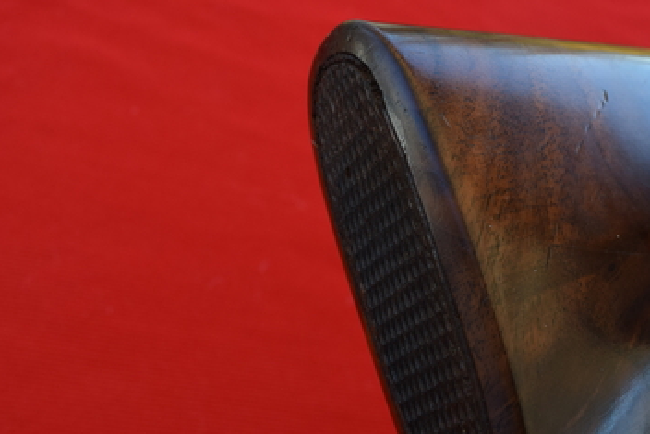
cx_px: 427
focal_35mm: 46
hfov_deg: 42.2
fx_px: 831
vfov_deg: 29.0
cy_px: 308
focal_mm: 18
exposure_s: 1/250
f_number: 8
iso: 400
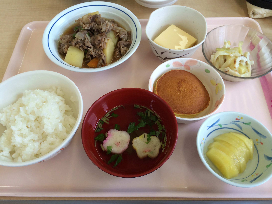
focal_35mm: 30
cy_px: 102
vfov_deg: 46.8
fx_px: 236
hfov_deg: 60.0
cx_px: 136
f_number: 2.2
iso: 50
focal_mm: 4.12
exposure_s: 1/120
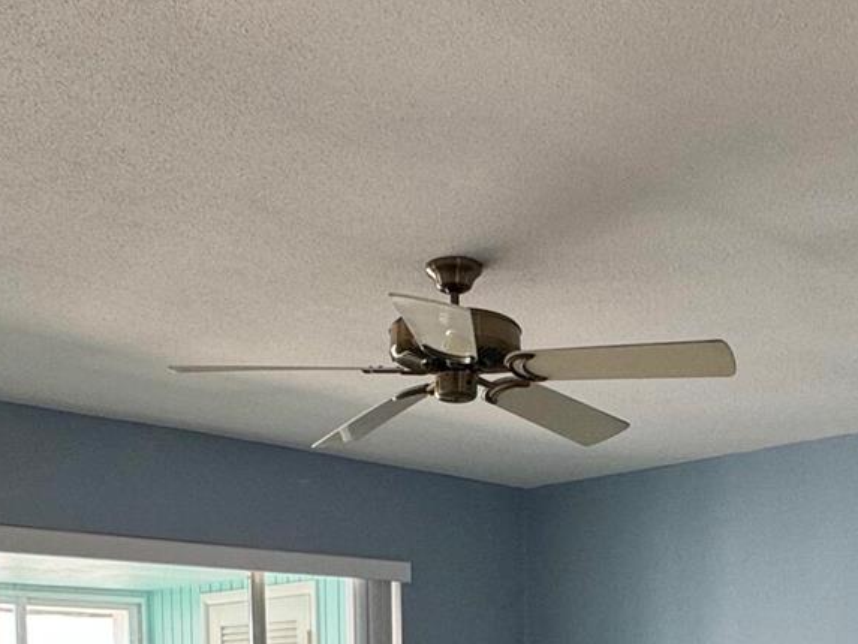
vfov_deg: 25.5
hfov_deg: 38.0
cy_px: 812
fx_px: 1240
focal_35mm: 50
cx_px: 512
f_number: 2.2
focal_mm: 2.22
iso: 125
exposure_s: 1/120
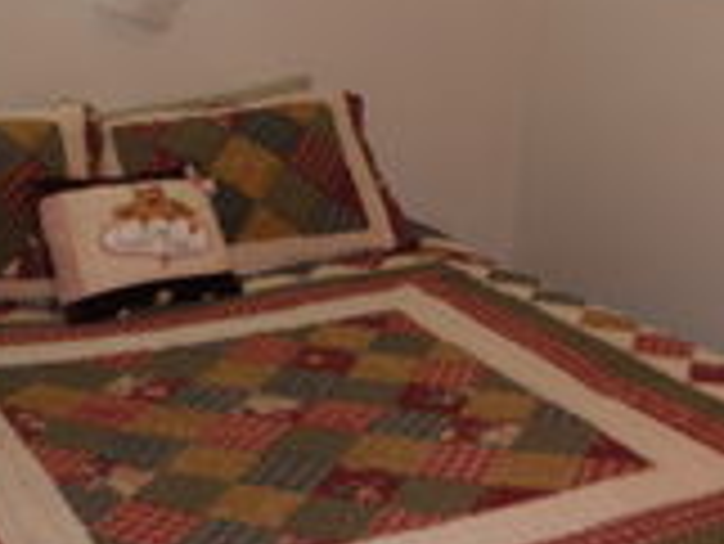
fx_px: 1340
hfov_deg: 30.2
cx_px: 405
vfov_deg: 22.4
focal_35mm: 64
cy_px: 63
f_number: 3
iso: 200
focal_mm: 5
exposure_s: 1/30
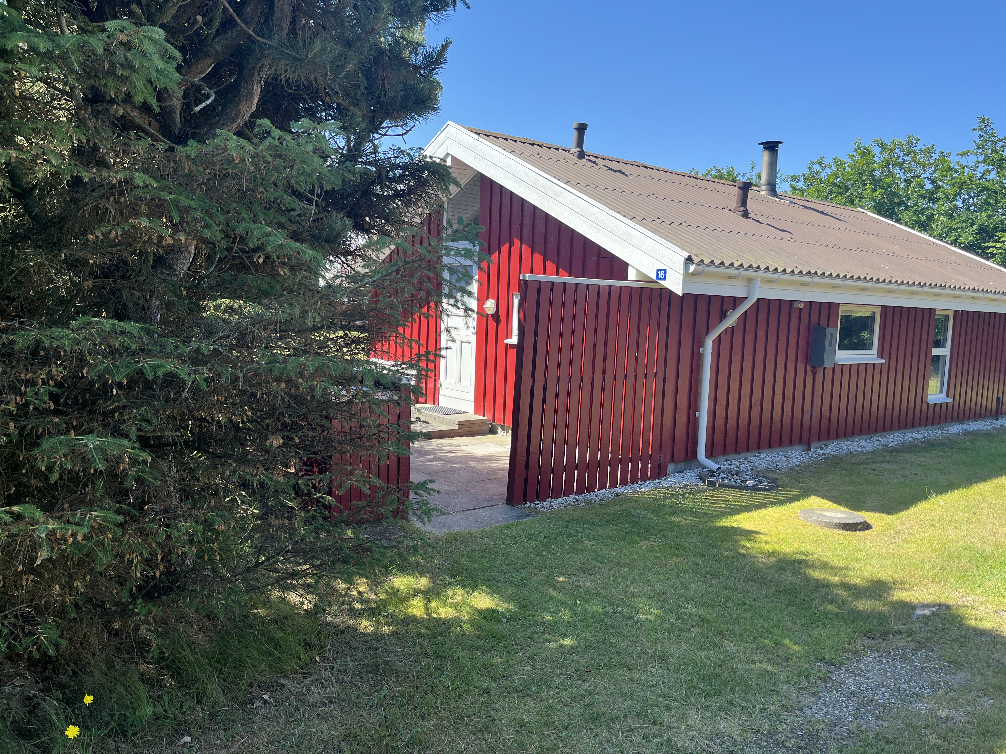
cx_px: 503
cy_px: 377
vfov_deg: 53.1
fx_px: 756
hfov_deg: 67.3
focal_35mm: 26
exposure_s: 1/787
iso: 50
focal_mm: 5.1
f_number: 1.6
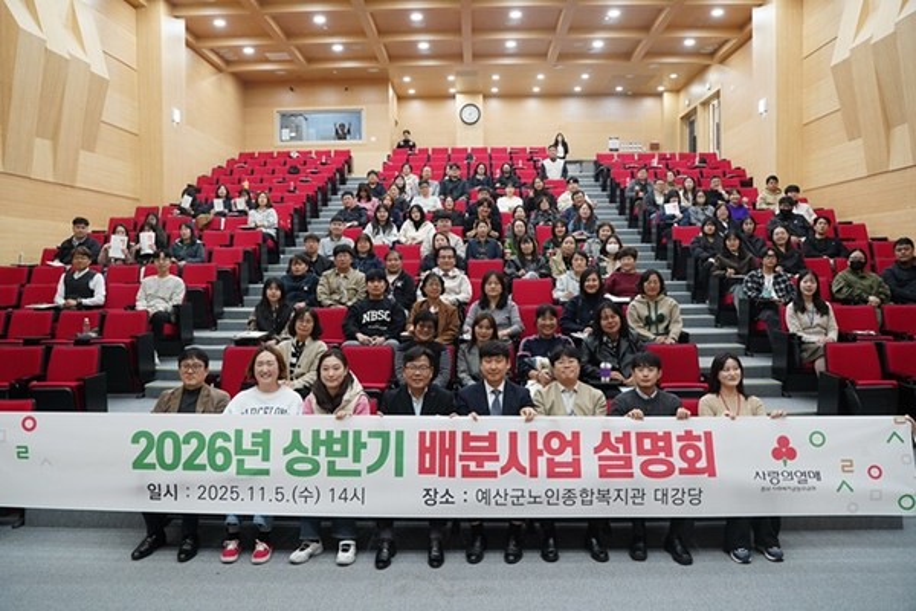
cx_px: 458
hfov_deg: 63.7
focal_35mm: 29
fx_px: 738
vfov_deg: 45.0
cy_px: 306
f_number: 4
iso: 1600
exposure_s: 1/160
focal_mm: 29
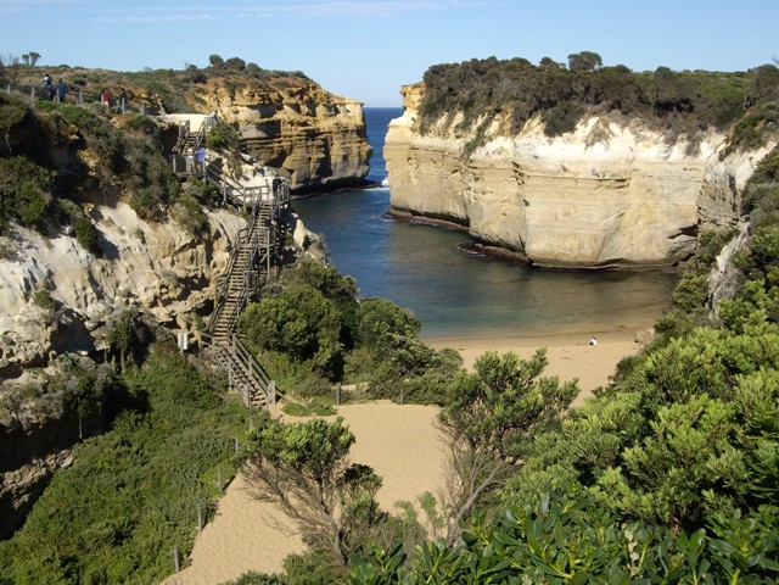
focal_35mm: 55
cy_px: 292
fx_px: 1238
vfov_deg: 26.6
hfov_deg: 34.9
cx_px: 390
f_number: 5.2
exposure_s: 1/320
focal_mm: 9
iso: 50
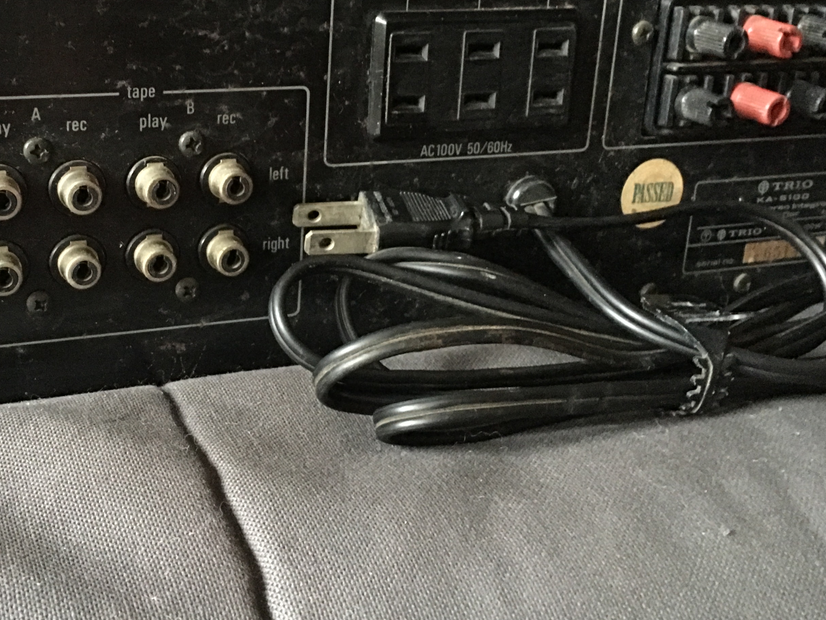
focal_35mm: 48
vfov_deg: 30.1
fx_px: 1145
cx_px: 272
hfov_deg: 39.2
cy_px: 232
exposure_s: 1/4
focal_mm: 4.15
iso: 400
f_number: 2.2
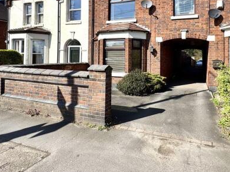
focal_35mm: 21
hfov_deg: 76.0
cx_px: 158
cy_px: 55
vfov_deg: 61.5
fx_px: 139
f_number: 2.2
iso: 50
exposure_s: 1/1277
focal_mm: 2.22
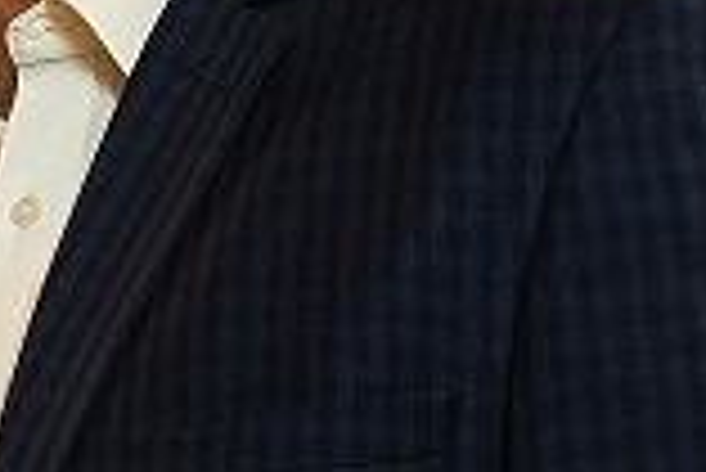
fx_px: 4711
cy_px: -112
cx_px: -935
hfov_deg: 8.0
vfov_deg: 5.7
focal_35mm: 240
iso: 1000
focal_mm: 43
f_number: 5.6
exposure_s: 1/100
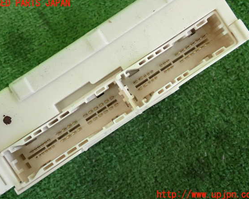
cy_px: 99
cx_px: 123
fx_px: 390
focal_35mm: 53
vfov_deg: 28.6
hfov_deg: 35.4
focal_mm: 9.01
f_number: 3.2
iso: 500
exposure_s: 1/125
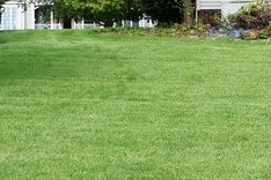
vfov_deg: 8.2
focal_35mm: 167
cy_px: 39
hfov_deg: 11.1
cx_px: 549
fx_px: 1257
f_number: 7.1
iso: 640
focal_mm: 24
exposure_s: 1/1250
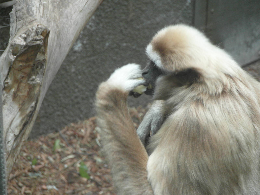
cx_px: 130
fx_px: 2298
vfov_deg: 4.9
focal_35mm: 306
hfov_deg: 6.5
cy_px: 98
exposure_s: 1/30
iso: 120
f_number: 5
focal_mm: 49.7
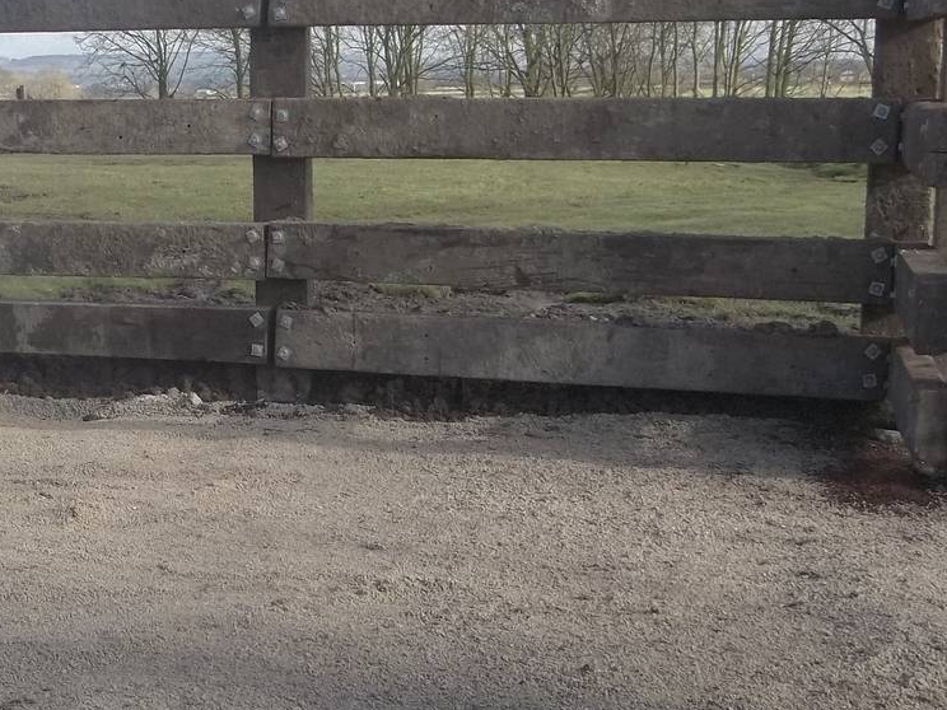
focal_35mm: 71
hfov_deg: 26.5
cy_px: 501
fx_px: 1942
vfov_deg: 20.6
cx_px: 93
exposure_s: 1/400
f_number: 3.3
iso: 80
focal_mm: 5.9
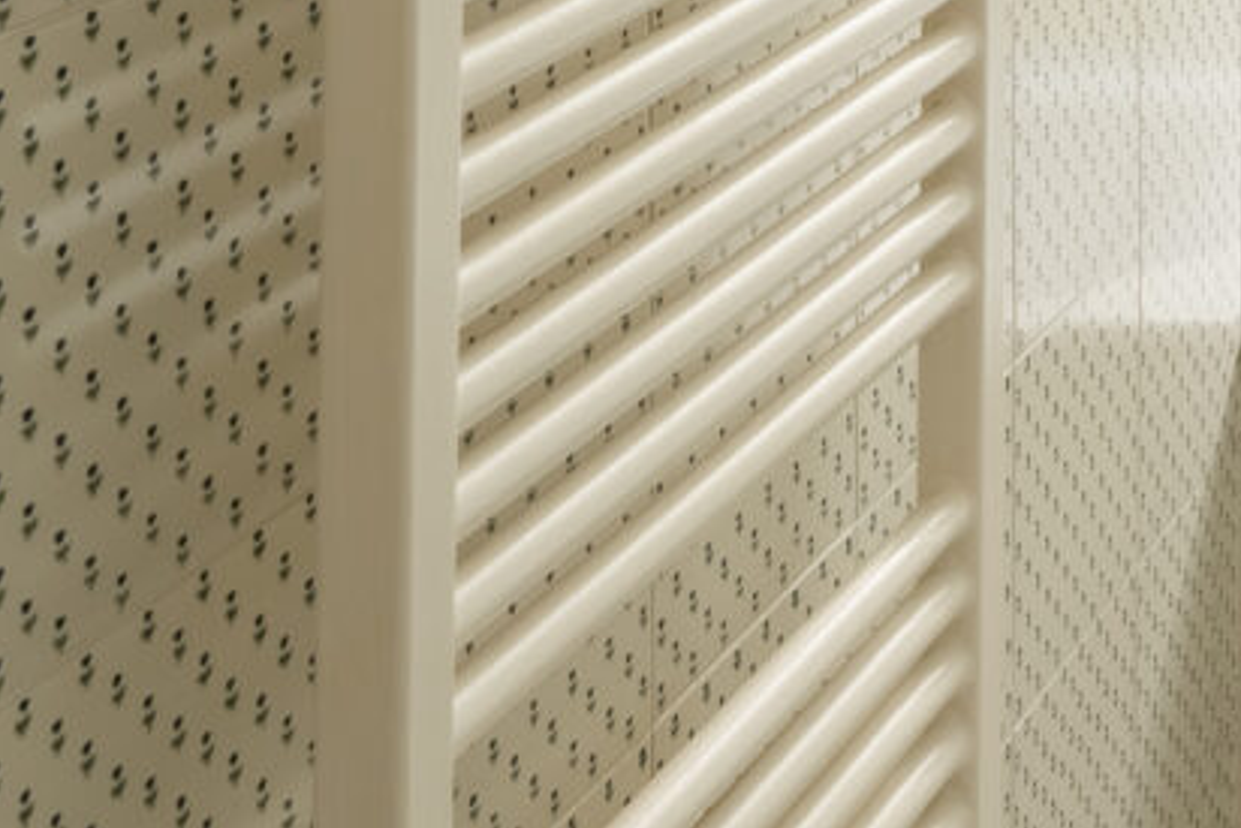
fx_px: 3000
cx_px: 2470
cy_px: -718
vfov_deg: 13.8
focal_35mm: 87
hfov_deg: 17.2
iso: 200
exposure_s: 1/80
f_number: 10
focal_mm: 14
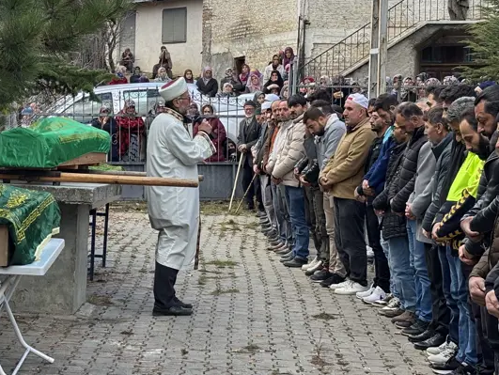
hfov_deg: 21.4
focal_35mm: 91
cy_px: 176
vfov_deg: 16.3
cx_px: 165
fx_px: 1313
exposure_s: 1/320
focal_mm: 5.96
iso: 32
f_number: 1.6
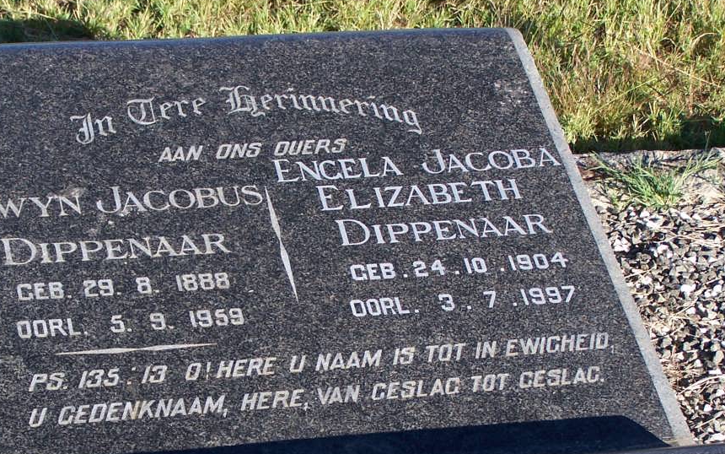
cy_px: 354
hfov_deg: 20.4
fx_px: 2016
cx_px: 319
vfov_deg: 12.8
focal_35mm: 102
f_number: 3.2
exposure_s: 1/500
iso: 80
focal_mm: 11.5
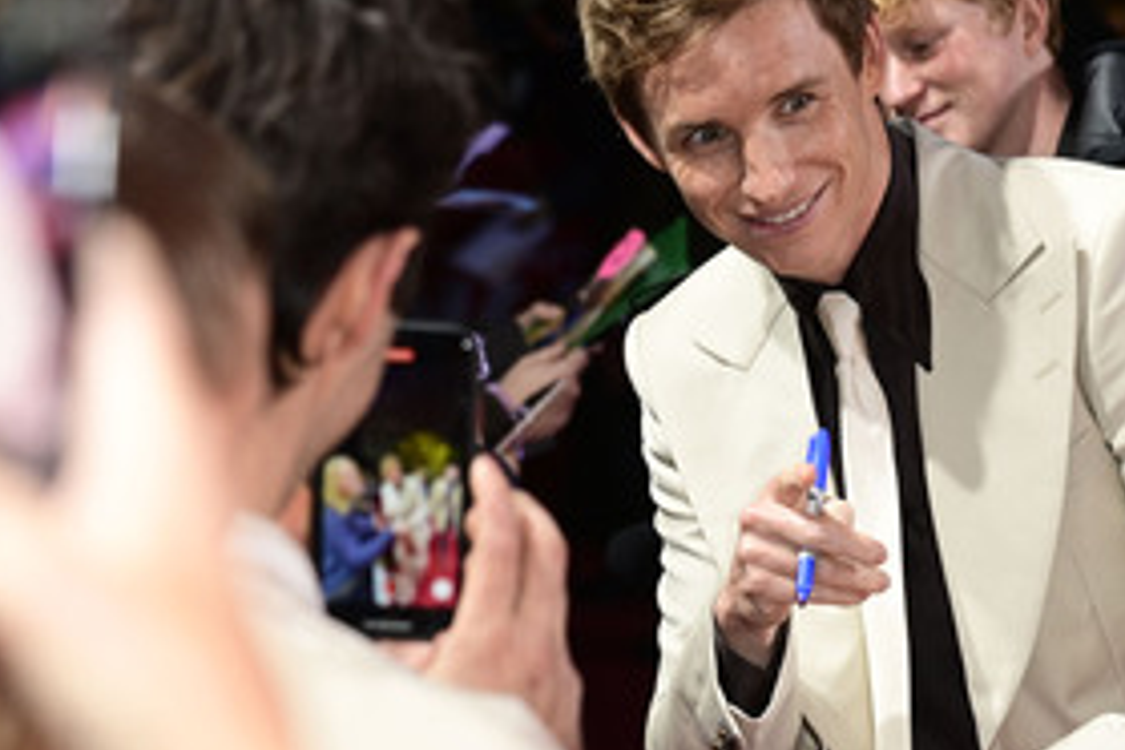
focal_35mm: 194
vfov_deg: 7.1
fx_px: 6062
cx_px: 756
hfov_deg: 10.6
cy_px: 371
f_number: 5
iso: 2000
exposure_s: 1/250
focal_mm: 120
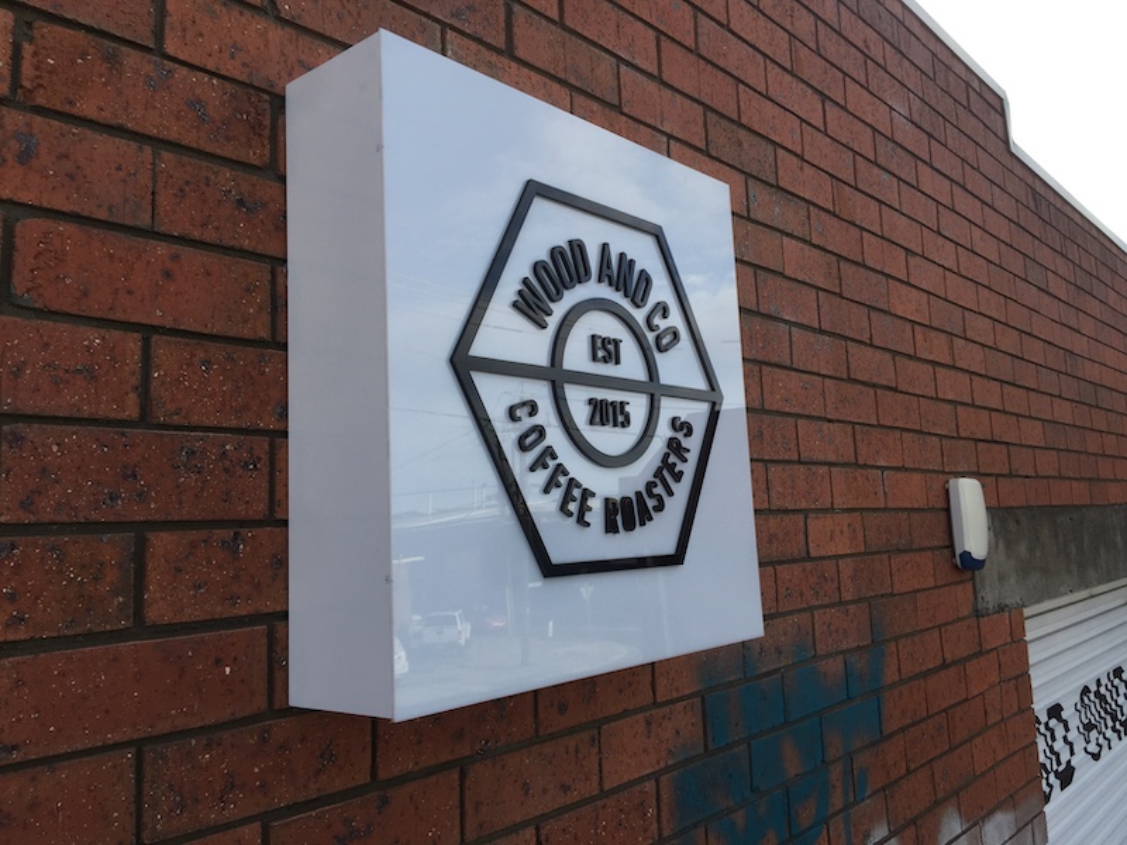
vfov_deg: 48.2
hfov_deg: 61.7
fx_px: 944
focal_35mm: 29
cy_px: 422
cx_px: 564
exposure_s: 1/573
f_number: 2.2
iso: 32
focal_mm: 4.15
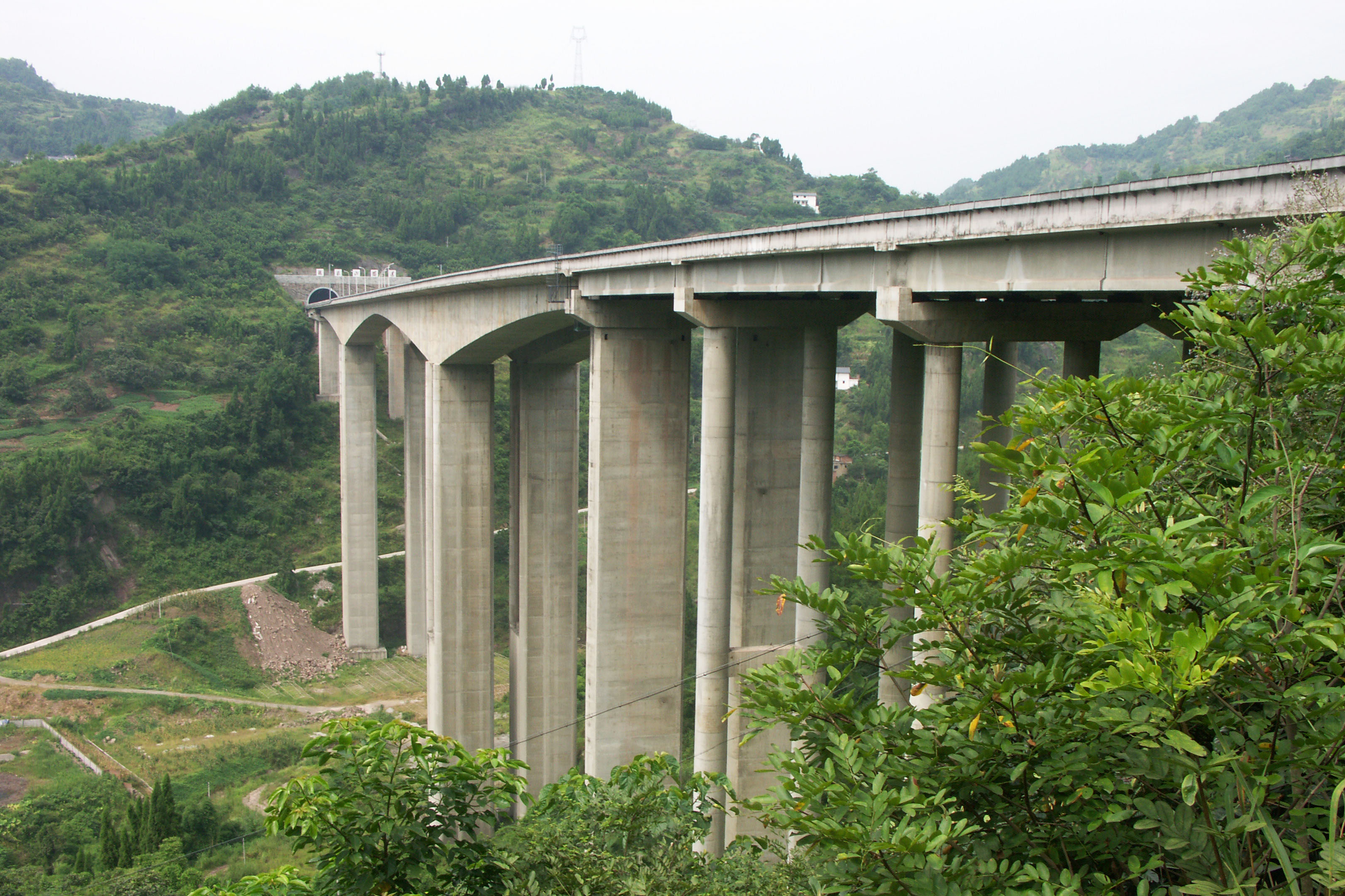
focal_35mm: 37
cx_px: 679
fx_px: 1382
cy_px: 509
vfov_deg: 35.9
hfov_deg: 51.9
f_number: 6.3
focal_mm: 9.15
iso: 64
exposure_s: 1/200
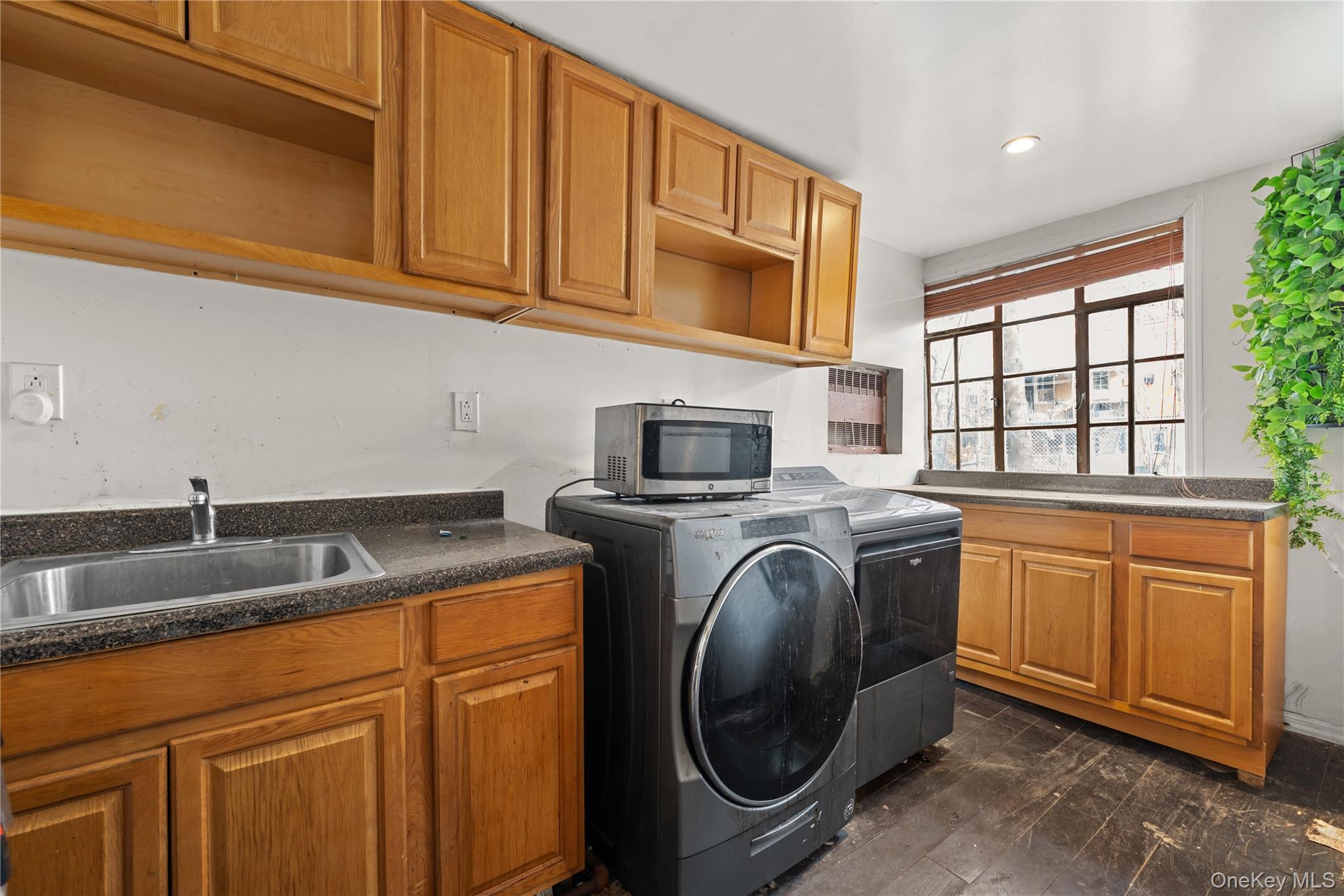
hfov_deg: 104.3
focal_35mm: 14
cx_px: 672
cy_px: 448
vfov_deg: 81.2
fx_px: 523
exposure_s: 3.2
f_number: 9
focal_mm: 14
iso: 500
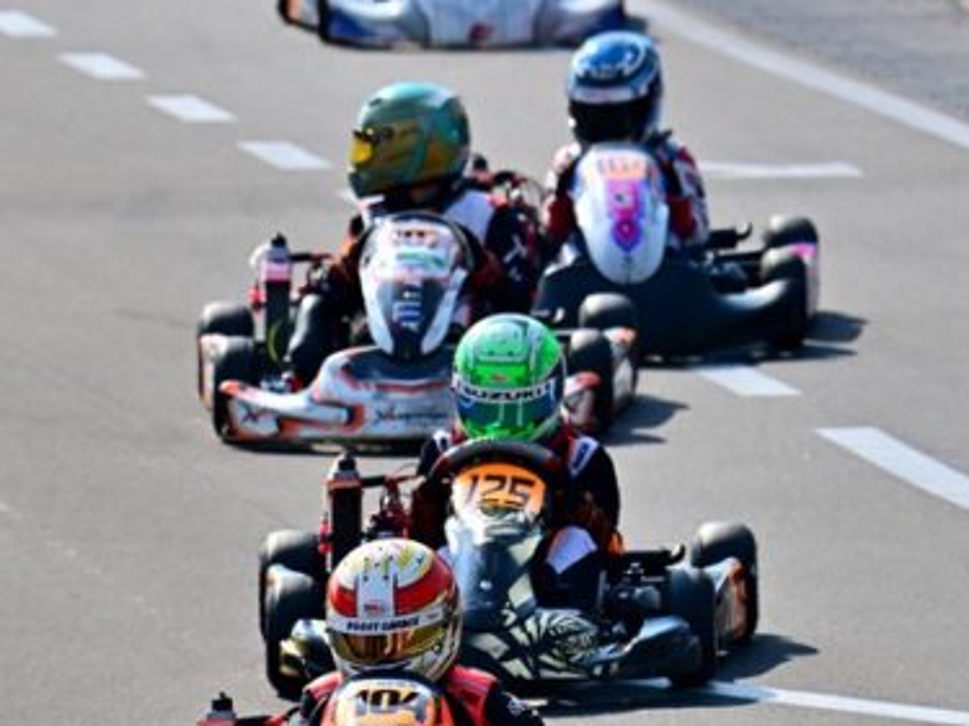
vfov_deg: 3.5
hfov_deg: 4.7
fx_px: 11725
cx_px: 415
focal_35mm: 419
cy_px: 581
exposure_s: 1/1600
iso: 200
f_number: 5.6
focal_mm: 240
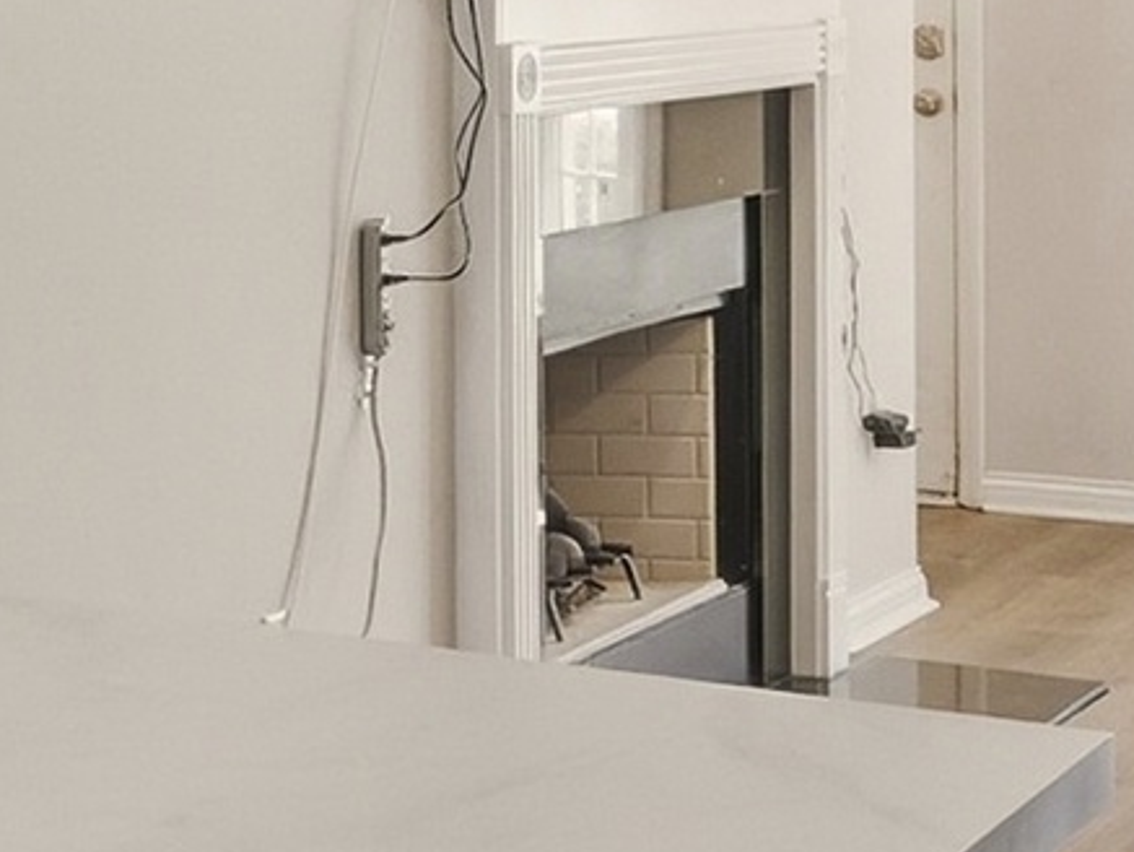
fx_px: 3244
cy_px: -44
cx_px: -99
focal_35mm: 99
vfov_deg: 14.6
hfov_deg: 19.1
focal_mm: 10
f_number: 9
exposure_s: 1/120
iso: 400
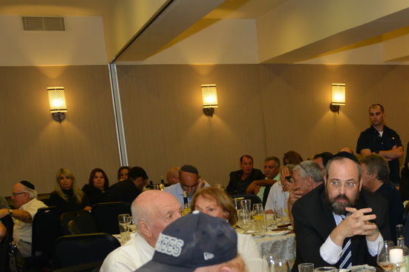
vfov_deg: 21.2
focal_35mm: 61
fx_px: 693
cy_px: 294
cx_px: 411
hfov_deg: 30.5
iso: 1250
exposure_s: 1/160
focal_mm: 24
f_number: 5
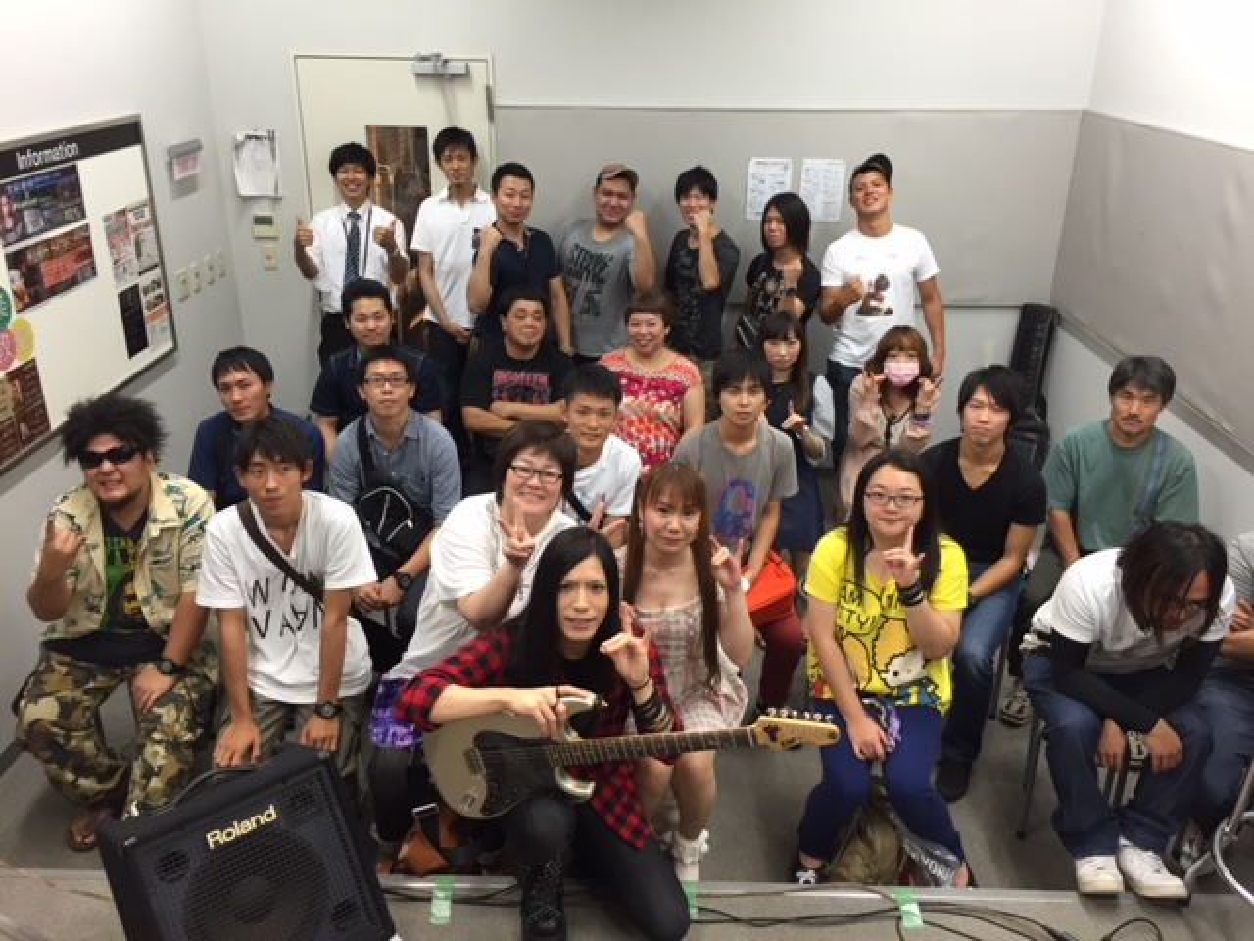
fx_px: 1051
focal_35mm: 29
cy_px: 470
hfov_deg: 61.7
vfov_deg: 48.2
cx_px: 627
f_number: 2.2
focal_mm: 4.15
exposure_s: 1/30
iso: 64
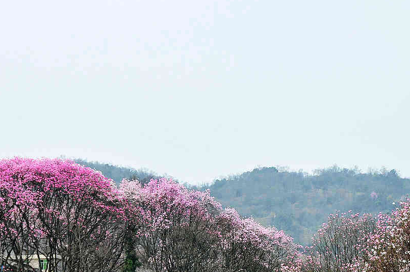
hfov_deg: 10.8
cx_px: 299
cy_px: 189
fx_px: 2173
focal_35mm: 191
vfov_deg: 7.2
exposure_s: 1/100
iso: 200
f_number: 14
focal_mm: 80
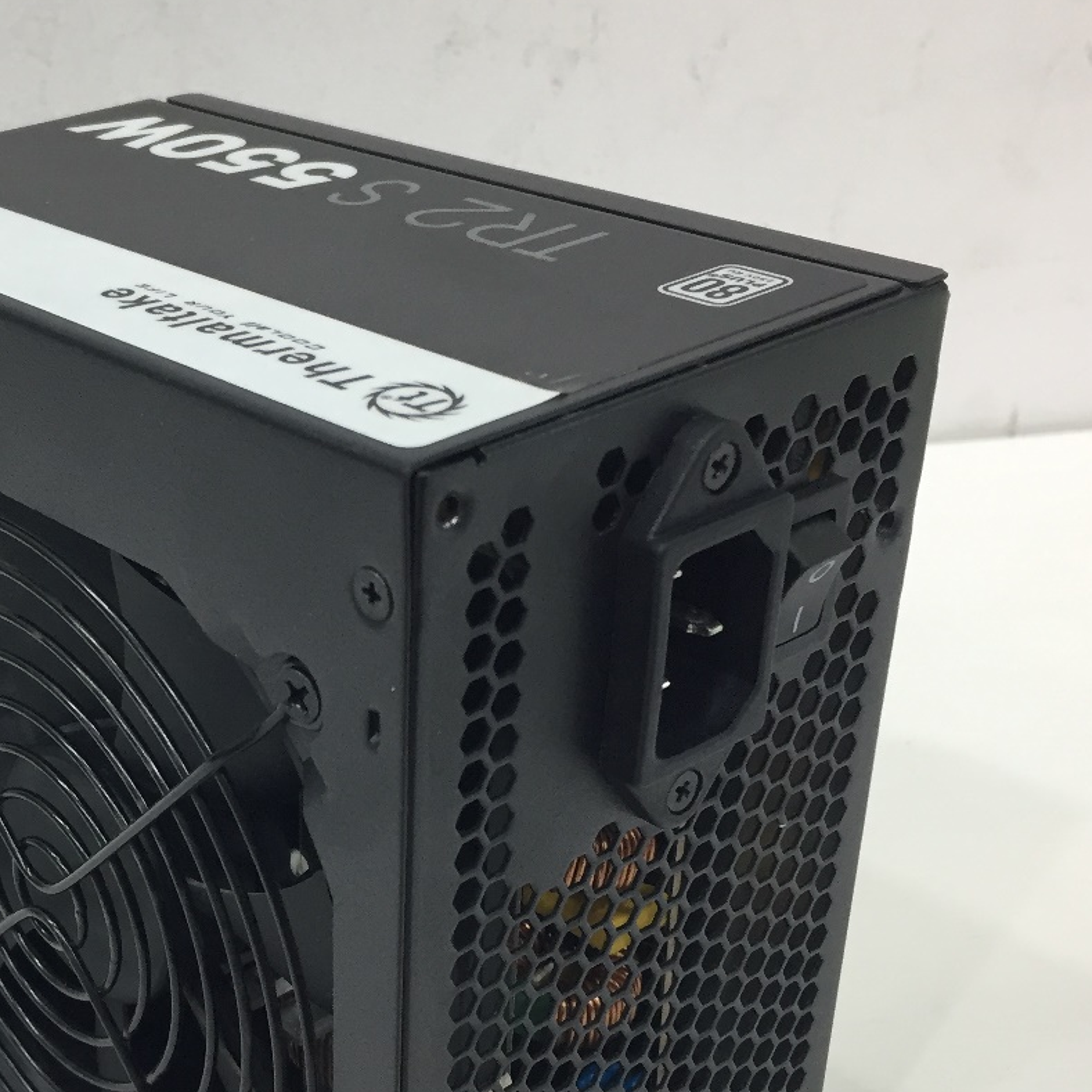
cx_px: 199
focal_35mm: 53
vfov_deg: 31.9
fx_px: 1892
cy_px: 739
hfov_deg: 31.3
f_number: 2.2
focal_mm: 4.15
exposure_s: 1/33
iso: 100
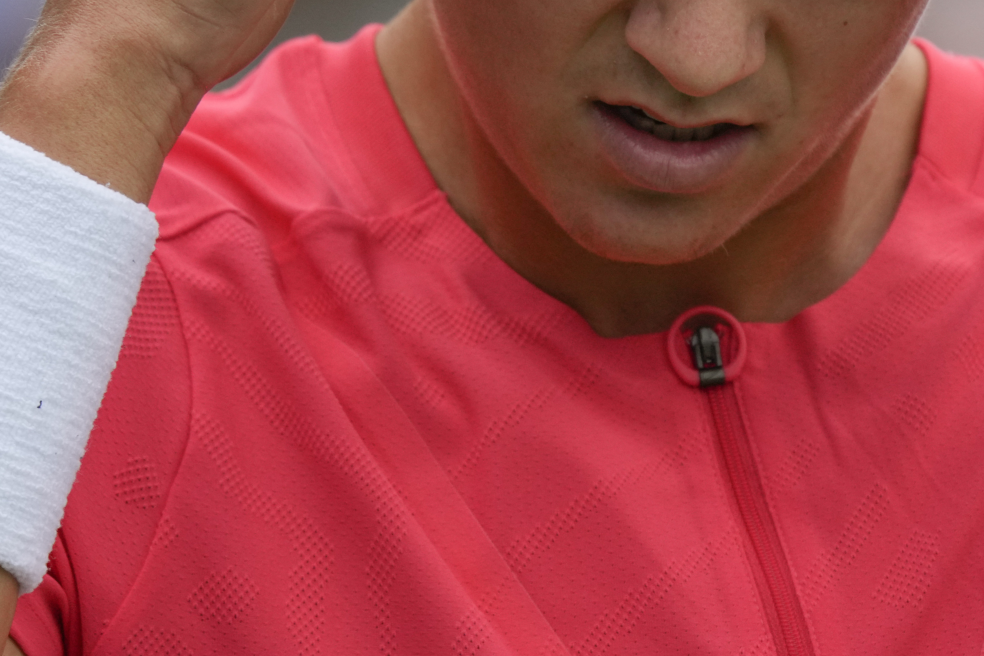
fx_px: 40122
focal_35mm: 1468
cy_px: 1
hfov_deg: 1.4
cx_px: 700
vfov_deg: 0.9
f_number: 6.3
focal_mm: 600
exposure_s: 1/2000
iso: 1000
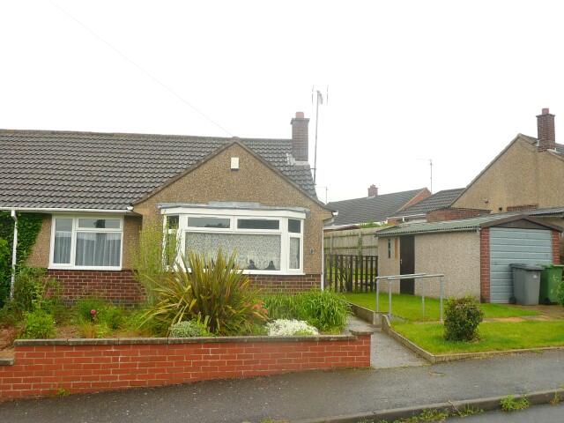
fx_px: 554
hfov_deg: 54.0
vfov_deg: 41.8
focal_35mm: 34
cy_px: 212
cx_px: 282
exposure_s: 1/200
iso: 100
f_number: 3.6
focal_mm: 5.5
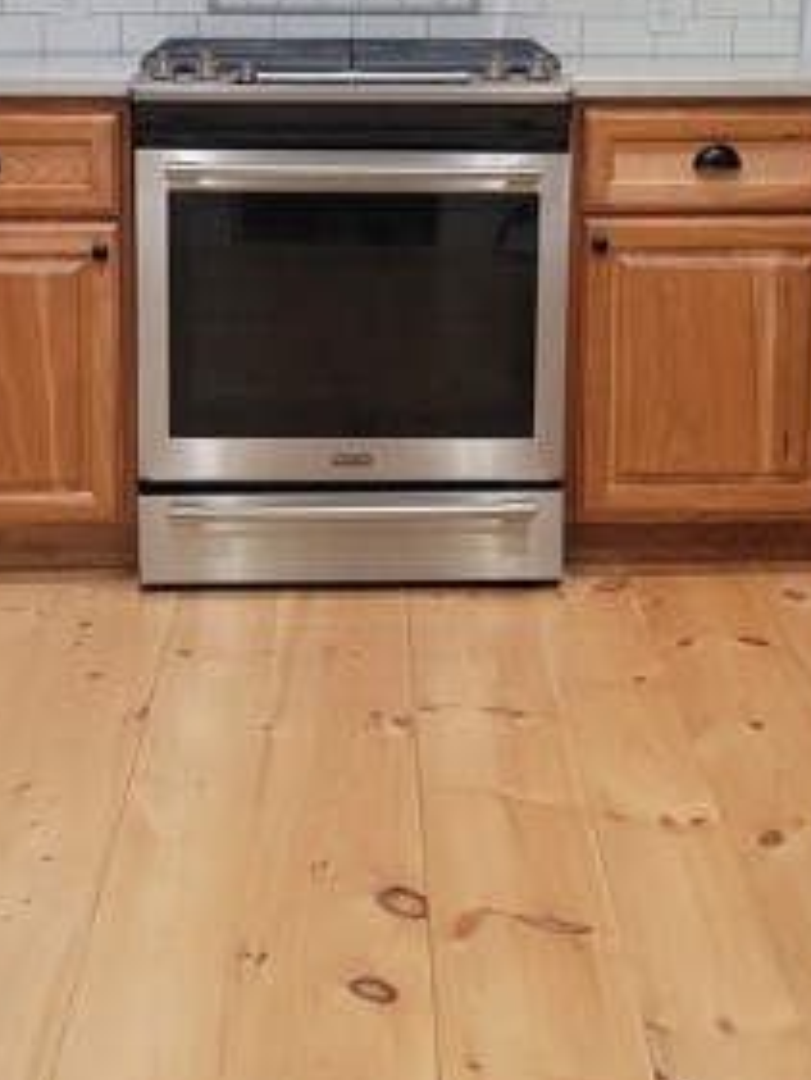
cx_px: 430
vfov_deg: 27.0
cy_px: 277
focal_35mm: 71
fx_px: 2216
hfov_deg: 20.7
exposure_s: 1/120
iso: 320
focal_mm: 5.4
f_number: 1.8
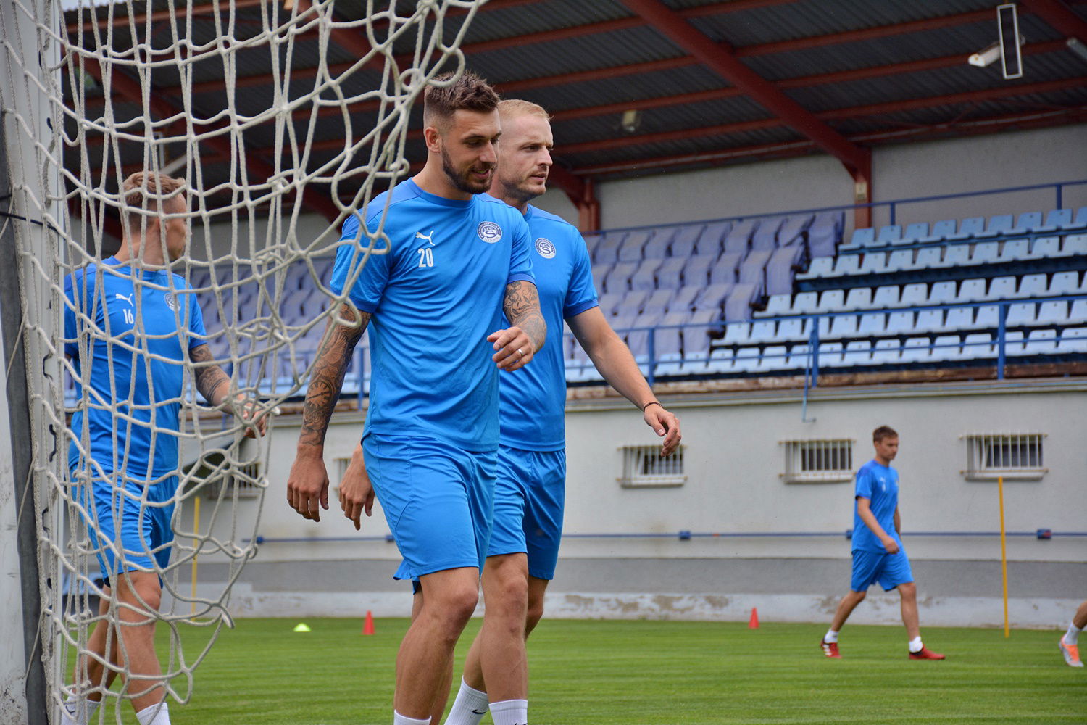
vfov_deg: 12.2
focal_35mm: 112
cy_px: 362
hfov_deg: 18.2
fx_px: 3397
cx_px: 544
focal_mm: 75
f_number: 5
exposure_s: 1/1000
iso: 500
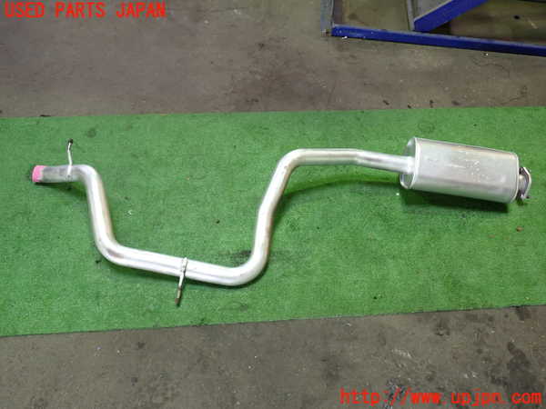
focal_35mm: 30
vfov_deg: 46.8
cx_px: 273
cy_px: 204
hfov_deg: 60.0
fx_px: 473
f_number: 2.3
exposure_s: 1/30
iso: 250
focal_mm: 5.4
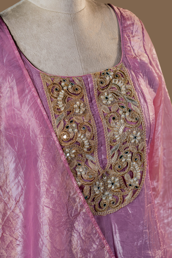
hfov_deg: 13.0
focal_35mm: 105
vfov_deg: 19.5
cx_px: 86
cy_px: 129
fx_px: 752
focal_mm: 105
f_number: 7.1
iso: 100
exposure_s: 1/100
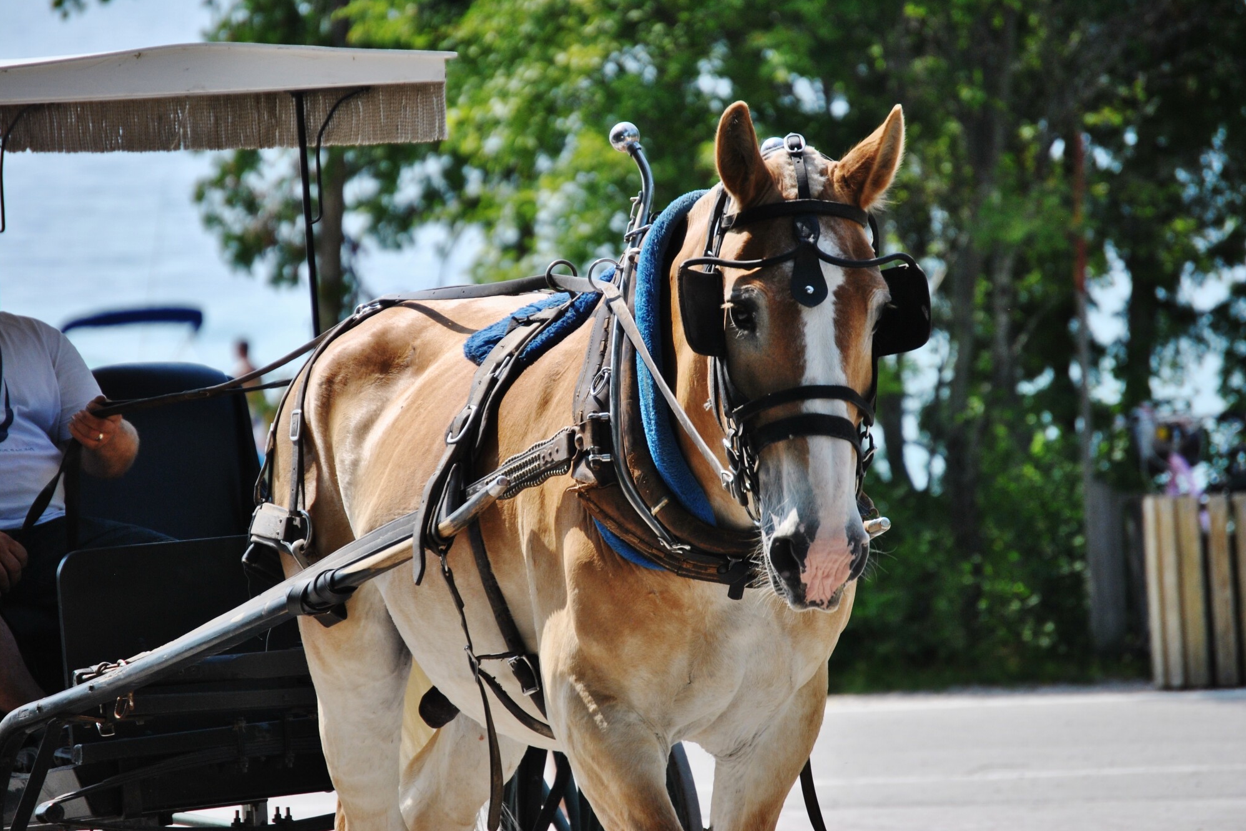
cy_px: 414
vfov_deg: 4.6
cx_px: 622
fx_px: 10418
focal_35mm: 301
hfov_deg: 6.8
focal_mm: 200
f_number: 5.6
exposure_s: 1/640
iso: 200
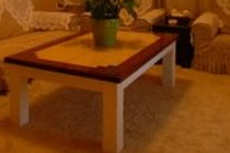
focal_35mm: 52
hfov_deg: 38.0
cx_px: 73
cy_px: -37
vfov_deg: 23.6
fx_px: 329
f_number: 13
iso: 100
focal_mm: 11
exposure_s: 2.5
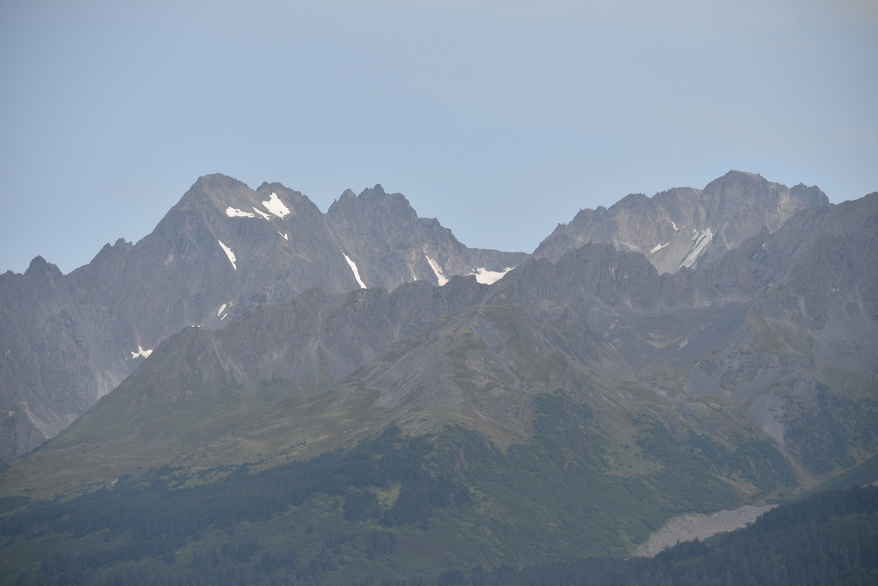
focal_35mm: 180
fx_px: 4391
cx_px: 439
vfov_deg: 7.6
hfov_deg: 11.4
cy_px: 293
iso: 100
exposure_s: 1/400
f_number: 7.1
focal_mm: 180
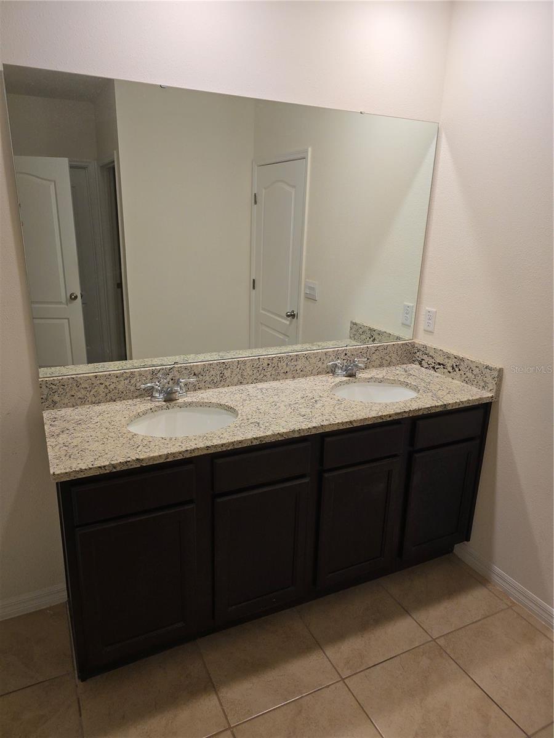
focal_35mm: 23
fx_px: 491
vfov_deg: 73.9
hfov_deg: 58.9
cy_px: 369
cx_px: 277
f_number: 1.7
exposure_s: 1/120
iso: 125
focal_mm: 6.3
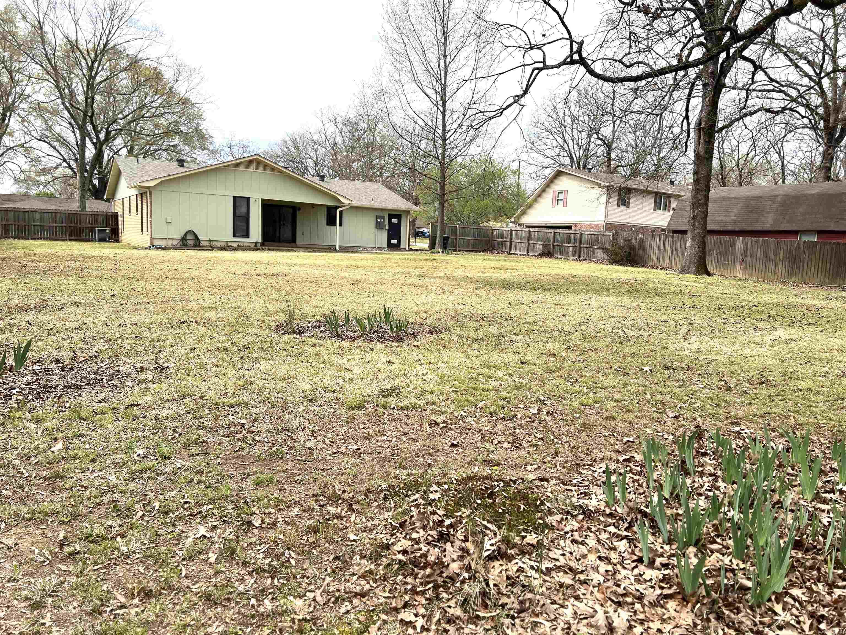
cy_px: 318
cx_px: 423
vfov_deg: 53.1
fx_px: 635
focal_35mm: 26
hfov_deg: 67.3
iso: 50
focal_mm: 5.7
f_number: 1.5
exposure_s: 1/2695
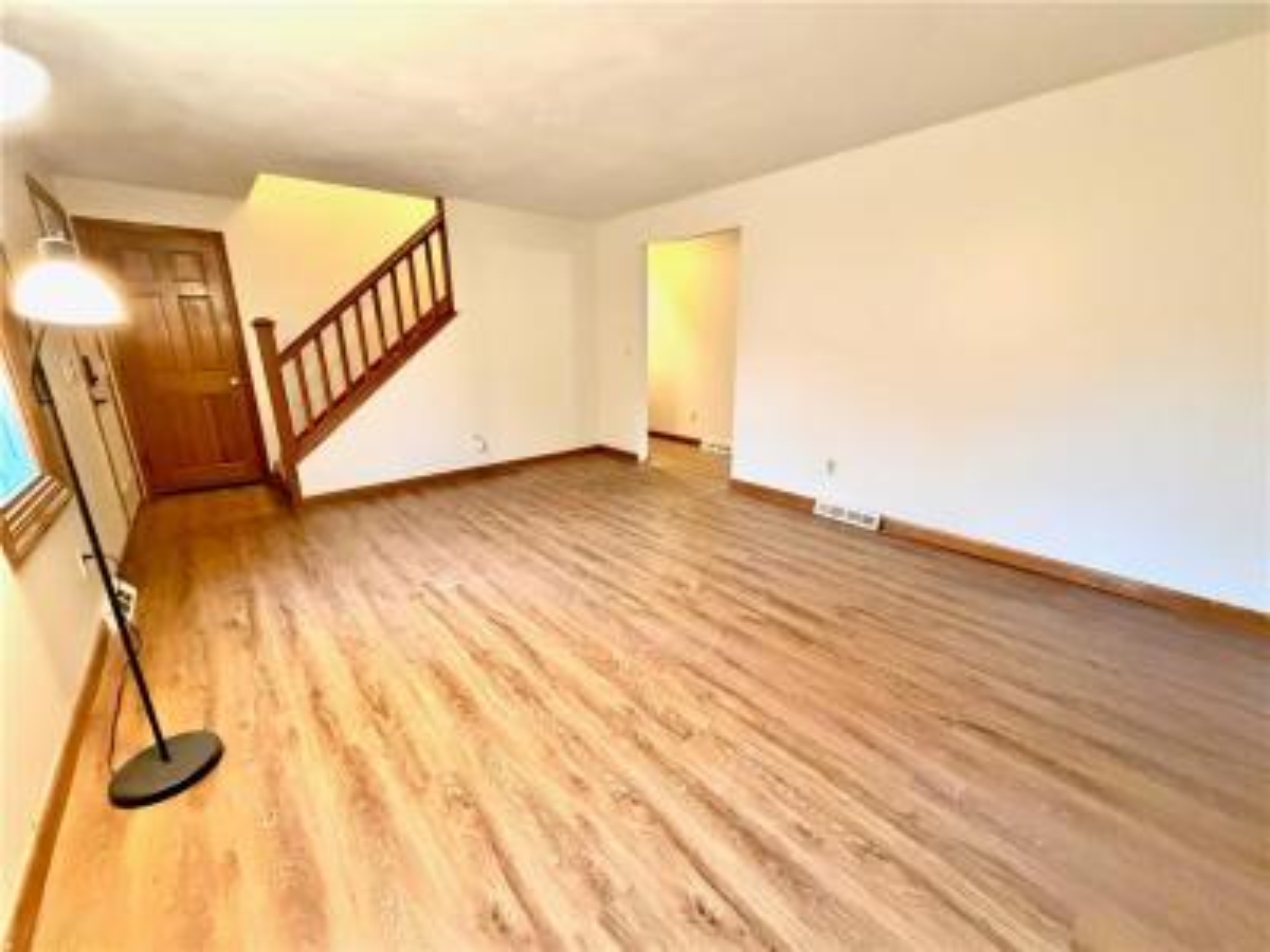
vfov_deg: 85.7
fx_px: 514
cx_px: 635
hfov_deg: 102.1
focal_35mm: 14
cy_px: 476
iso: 800
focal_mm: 2.22
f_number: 2.2
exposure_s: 1/60
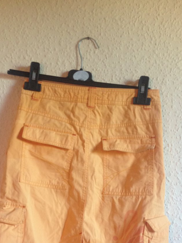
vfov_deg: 33.5
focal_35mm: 56
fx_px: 392
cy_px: 189
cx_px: 75
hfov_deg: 26.1
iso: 100
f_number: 2.4
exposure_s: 1/20
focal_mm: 4.28
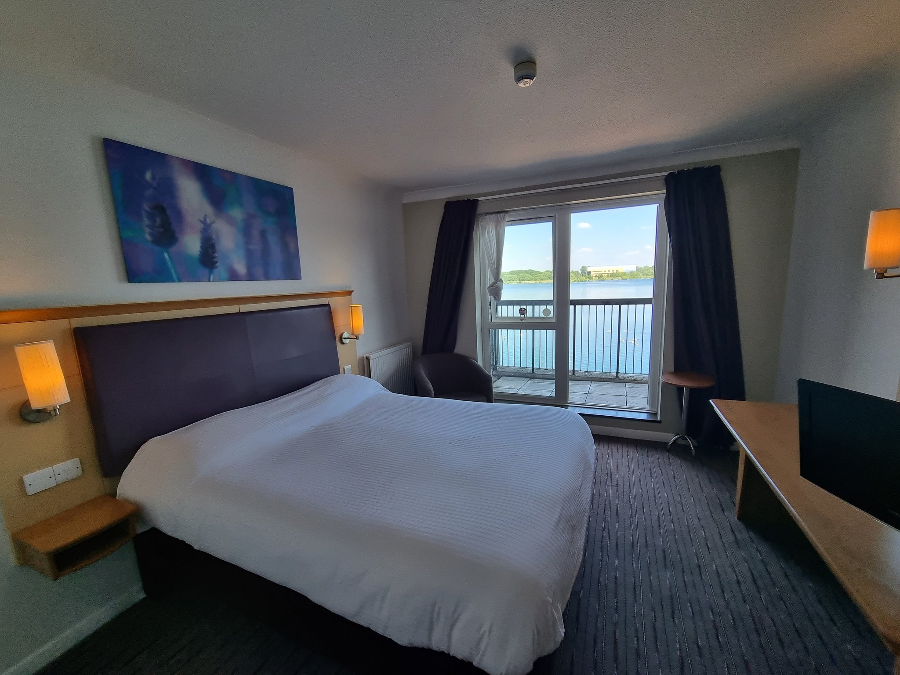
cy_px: 338
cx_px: 450
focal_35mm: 13
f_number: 2.2
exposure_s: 1/365
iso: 50
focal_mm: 2.2
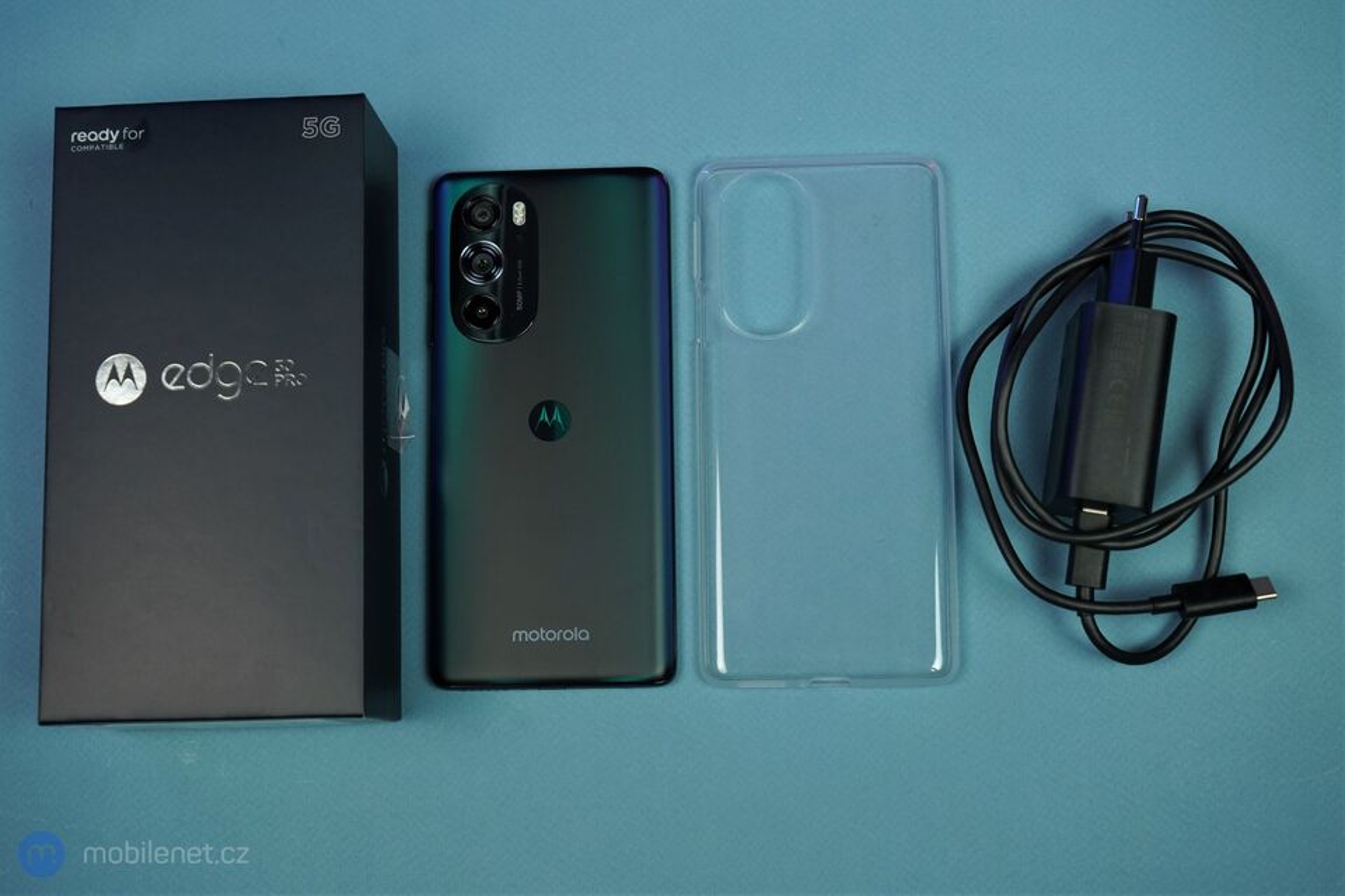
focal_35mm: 46
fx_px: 1718
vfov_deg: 29.2
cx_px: 672
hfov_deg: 42.7
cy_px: 448
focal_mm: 46
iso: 1250
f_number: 5.6
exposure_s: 1/160
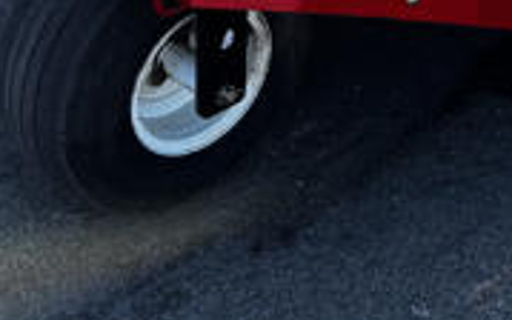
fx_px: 1270
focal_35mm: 91
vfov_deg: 12.9
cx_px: 615
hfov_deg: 21.2
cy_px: -280
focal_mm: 6.76
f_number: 1.78
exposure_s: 1/782
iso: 80
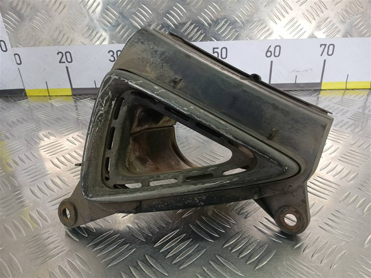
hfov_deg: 65.3
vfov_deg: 51.4
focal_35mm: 27
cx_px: 186
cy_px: 139
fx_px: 289
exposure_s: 1/100
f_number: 1.6
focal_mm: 4.11
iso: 130
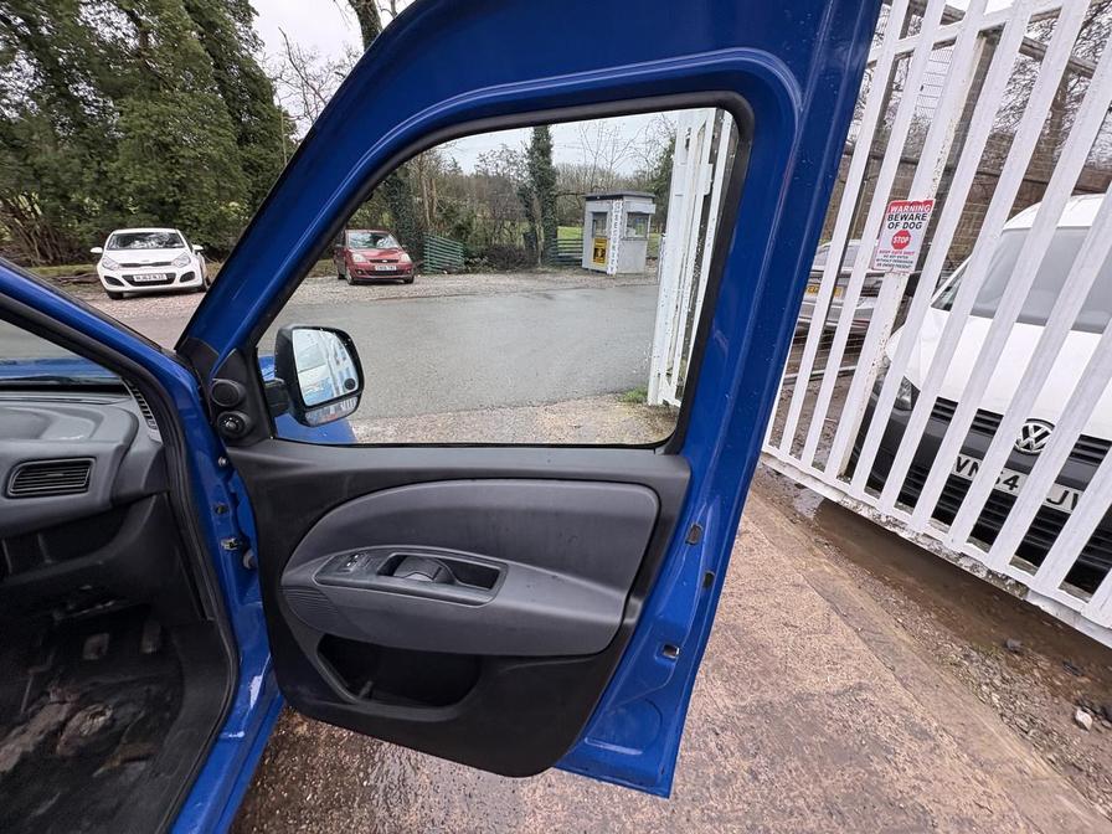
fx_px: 450
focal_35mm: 14
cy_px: 417
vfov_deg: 85.7
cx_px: 556
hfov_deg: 102.1
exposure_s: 1/99
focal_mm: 2.22
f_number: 2.2
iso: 64
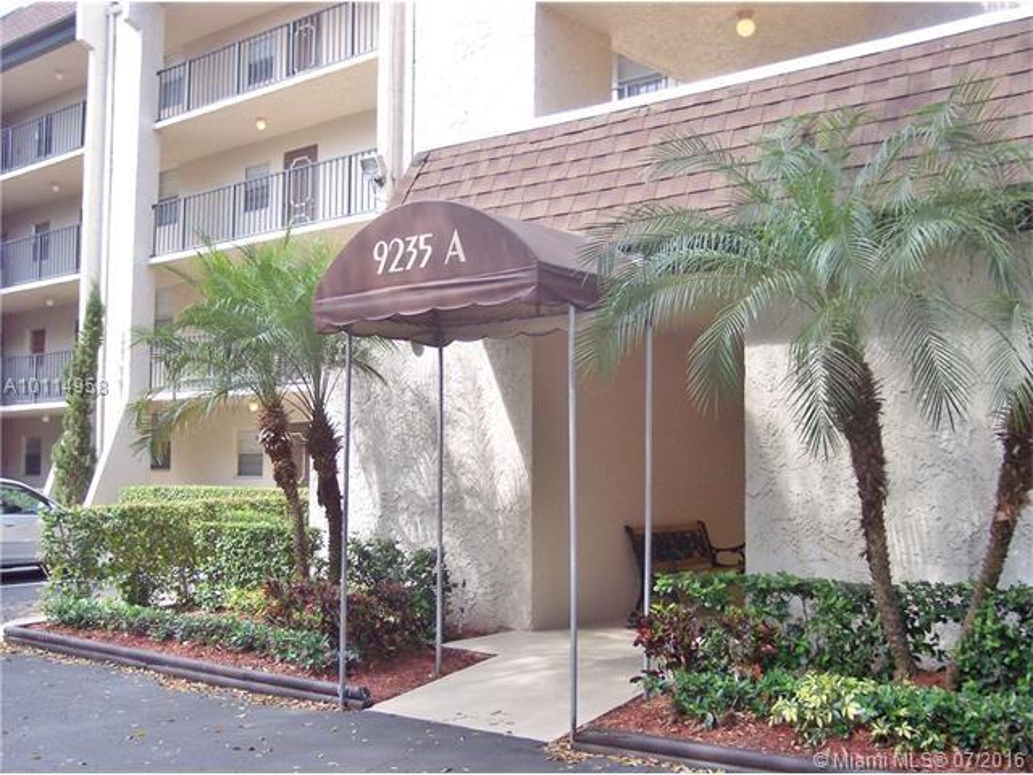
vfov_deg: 37.7
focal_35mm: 38
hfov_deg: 49.0
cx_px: 516
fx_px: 1134
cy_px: 388
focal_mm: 8
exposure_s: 1/350
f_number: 2.8
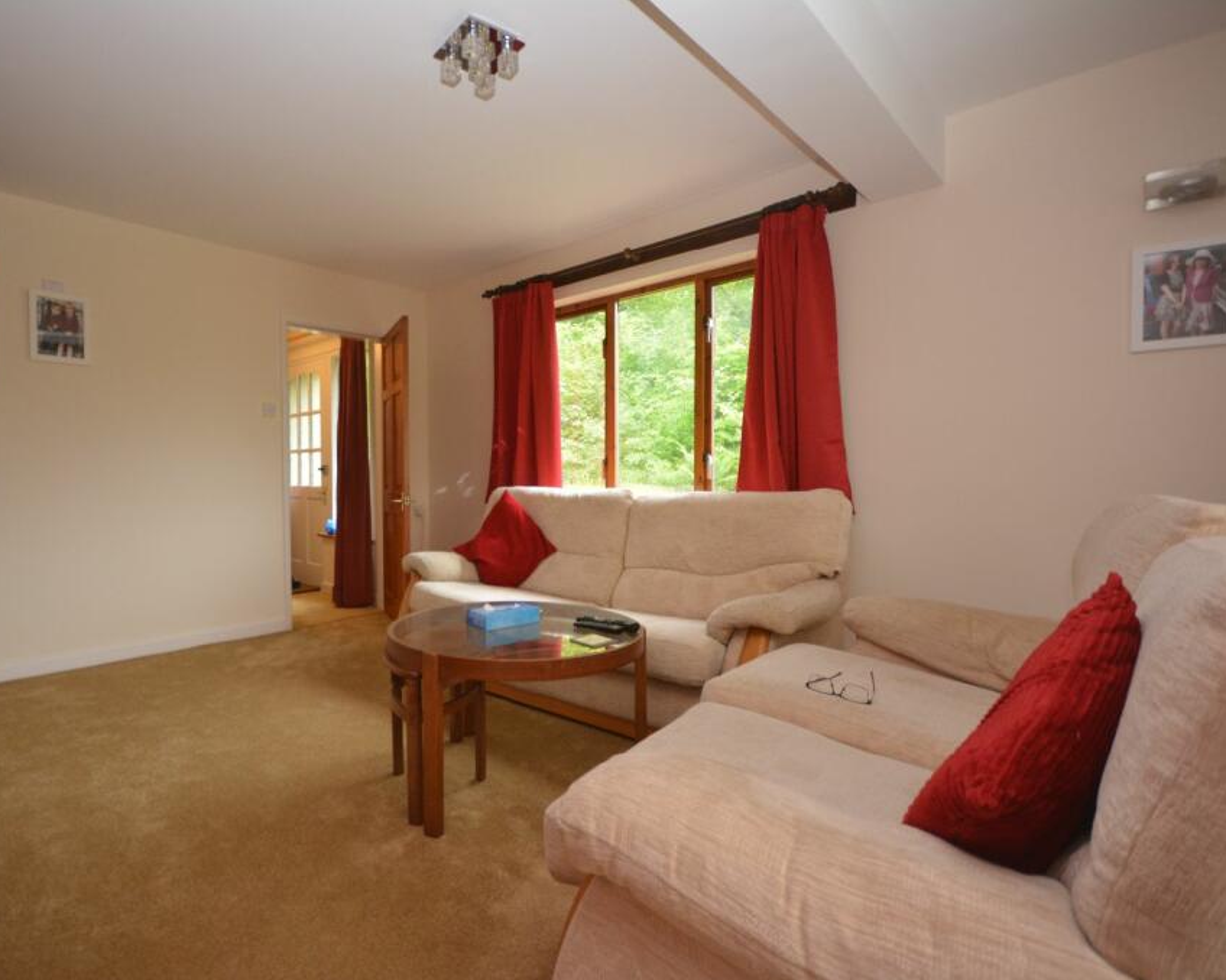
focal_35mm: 17
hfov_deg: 88.5
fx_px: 617
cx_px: 492
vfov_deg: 77.0
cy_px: 491
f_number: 4
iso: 900
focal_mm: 10
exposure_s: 1/60
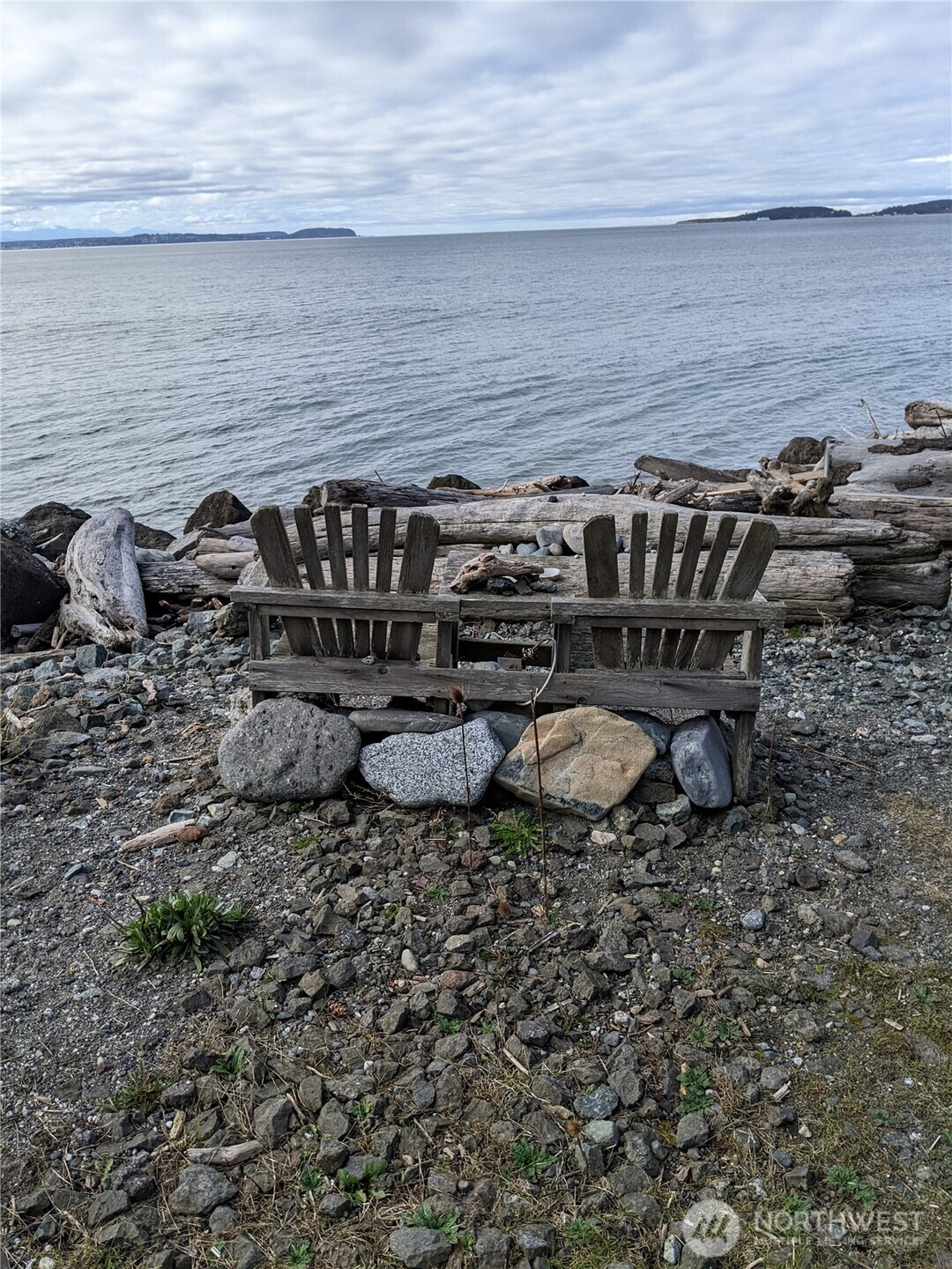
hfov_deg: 51.4
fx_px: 990
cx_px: 476
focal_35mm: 27
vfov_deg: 65.3
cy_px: 634
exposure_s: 1/1957
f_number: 1.8
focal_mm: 4.44
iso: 53
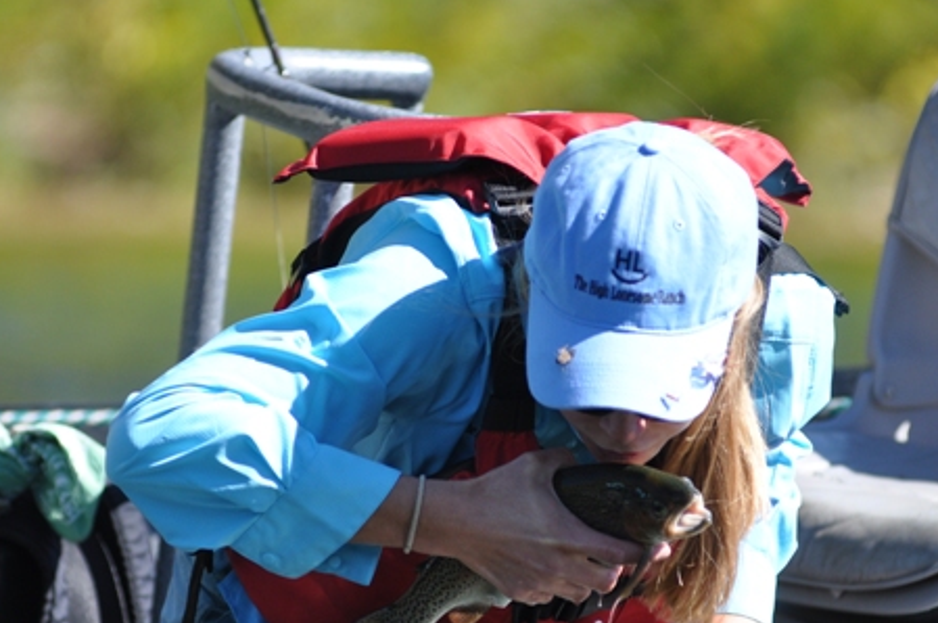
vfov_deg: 3.2
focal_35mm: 428
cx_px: 495
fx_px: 11136
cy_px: 386
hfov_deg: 4.8
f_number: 3.5
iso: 400
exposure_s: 1/2000
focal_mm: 200
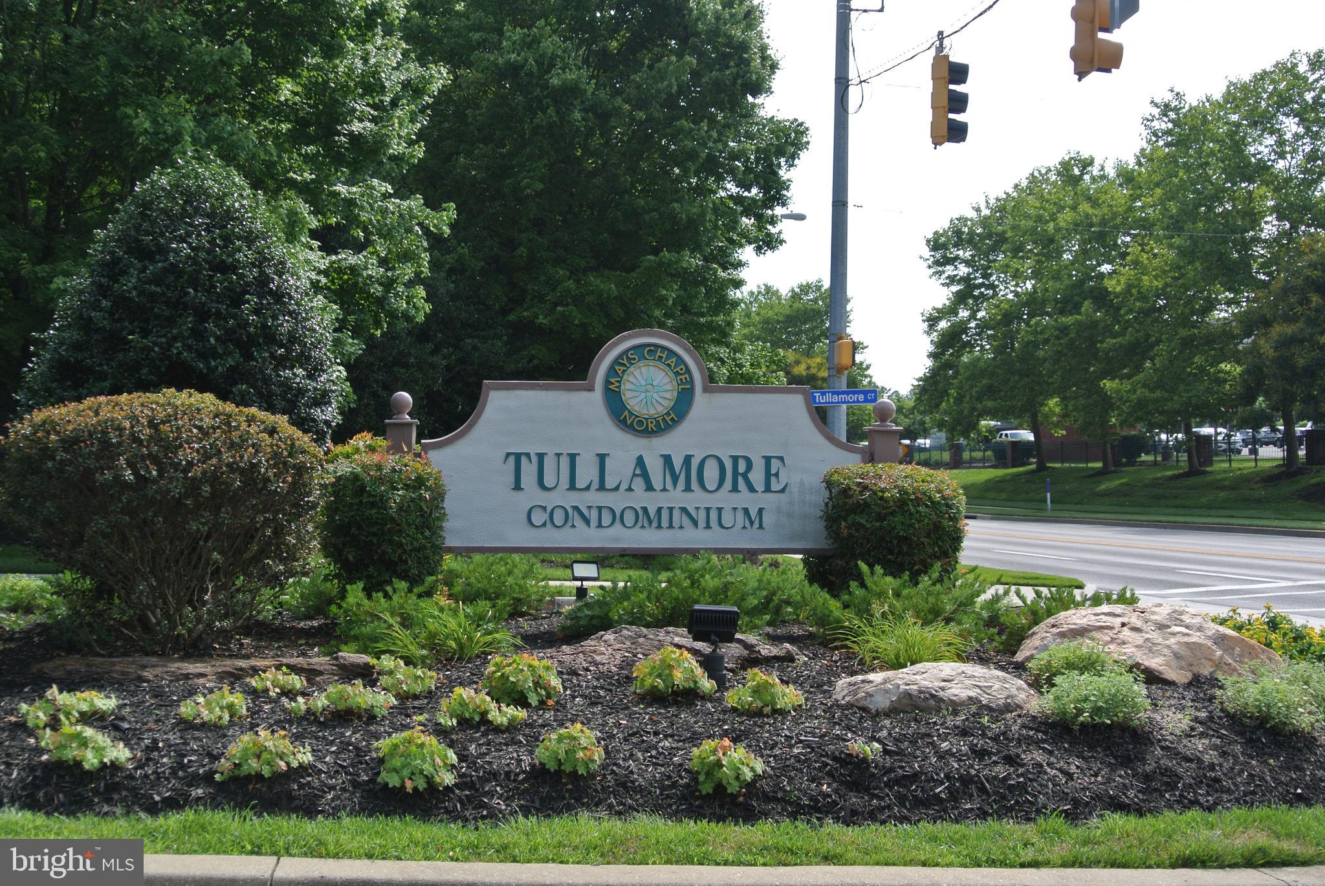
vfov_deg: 28.7
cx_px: 662
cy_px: 443
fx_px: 1732
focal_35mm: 47
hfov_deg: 41.9
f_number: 4.5
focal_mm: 17.5
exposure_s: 1/400
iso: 100
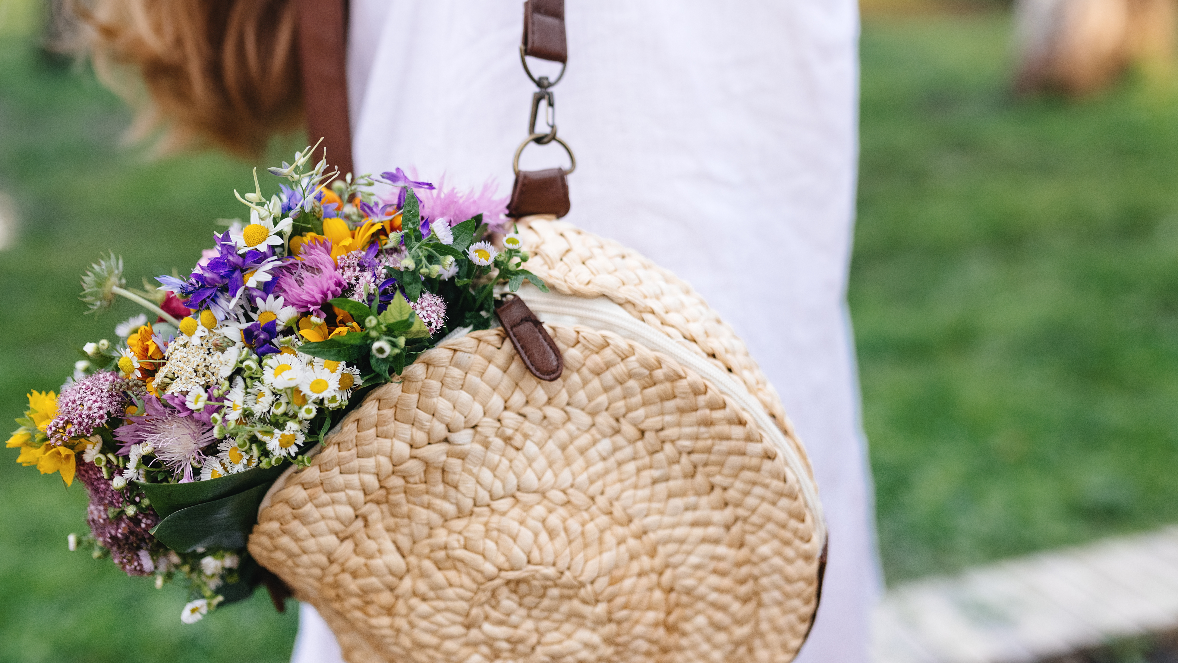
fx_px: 1249
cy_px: 354
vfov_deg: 29.7
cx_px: 544
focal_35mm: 40
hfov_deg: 50.4
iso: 640
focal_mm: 35
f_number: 2.2
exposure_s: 1/1250
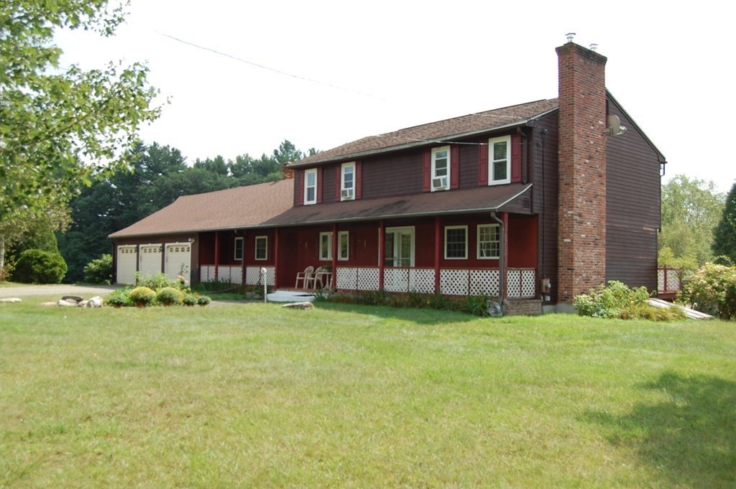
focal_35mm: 33
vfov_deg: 39.9
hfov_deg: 57.3
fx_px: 674
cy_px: 244
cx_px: 368
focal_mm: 22
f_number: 5.6
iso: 280
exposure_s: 1/500
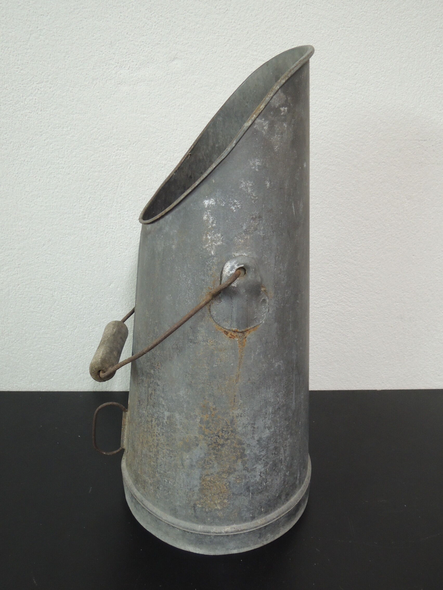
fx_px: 529
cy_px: 295
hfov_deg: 45.4
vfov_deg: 58.4
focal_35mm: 31
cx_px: 222
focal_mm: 5.5
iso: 400
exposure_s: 1/20
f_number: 3
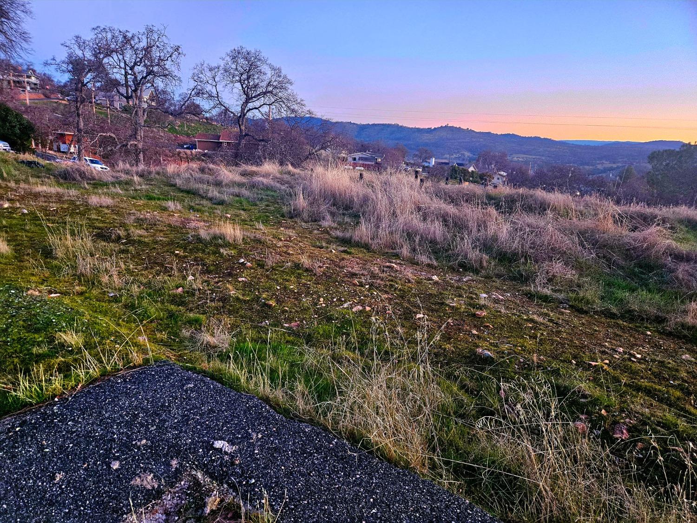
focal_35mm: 23
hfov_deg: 73.9
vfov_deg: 58.9
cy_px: 262
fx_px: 463
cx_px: 348
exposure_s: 1/60.2
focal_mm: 5.4
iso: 800
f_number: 1.8
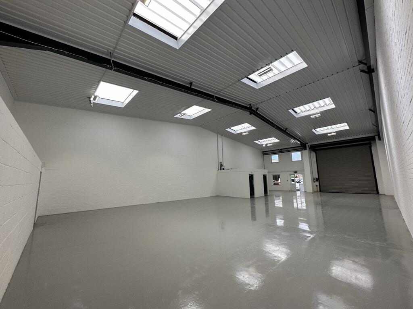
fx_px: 167
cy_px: 154
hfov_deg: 102.1
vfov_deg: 85.7
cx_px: 206
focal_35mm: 14
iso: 40
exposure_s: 1/479
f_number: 2.2
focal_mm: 2.22
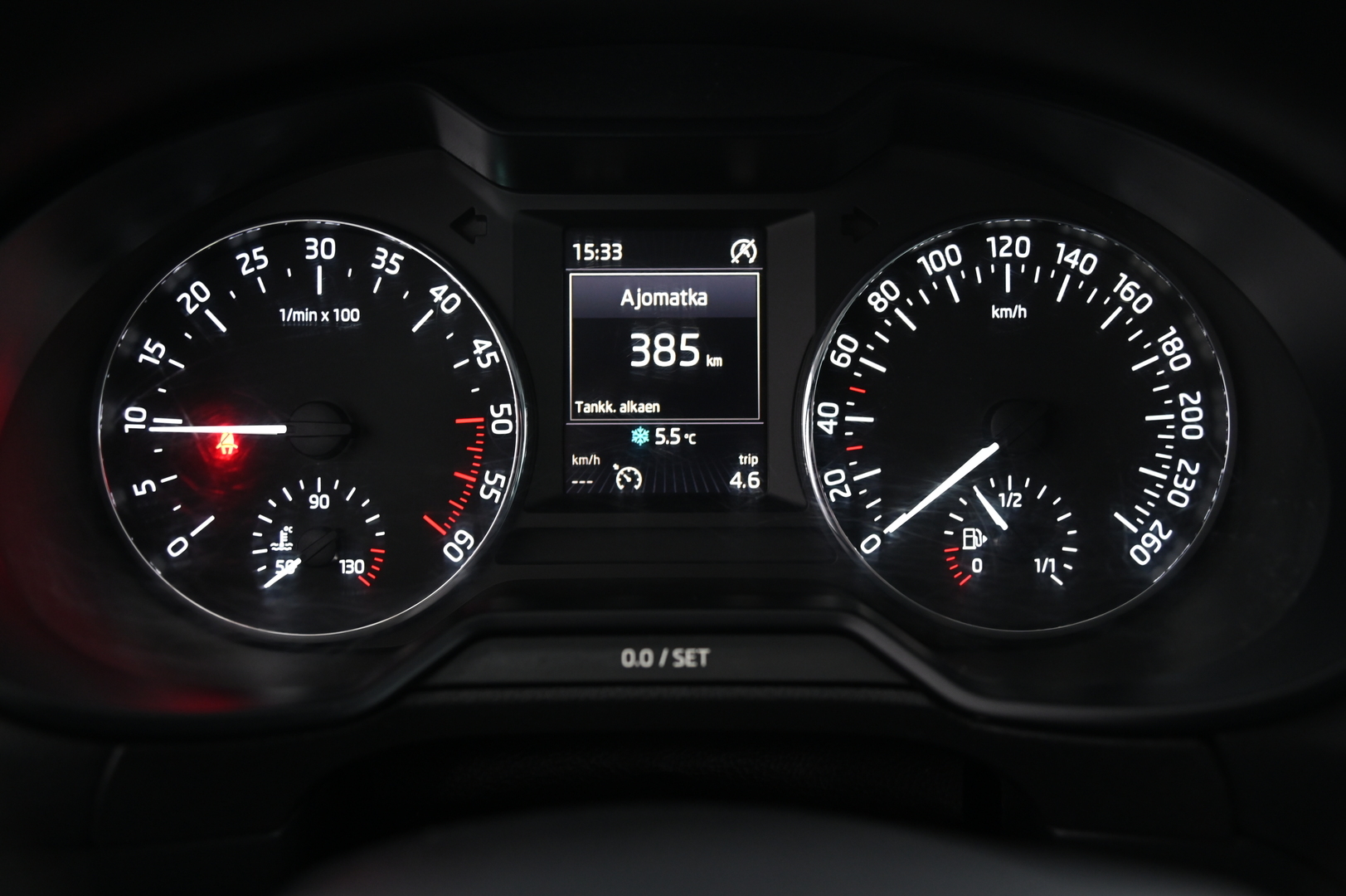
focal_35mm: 44
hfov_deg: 44.5
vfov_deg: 30.5
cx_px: 673
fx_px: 1644
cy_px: 448
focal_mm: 44
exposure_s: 1/15
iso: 2000
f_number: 4
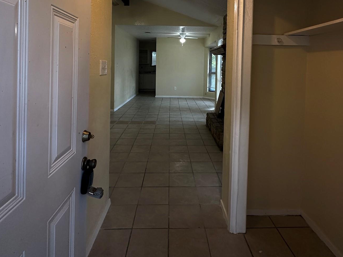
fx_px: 218
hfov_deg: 76.4
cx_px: 179
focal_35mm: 22
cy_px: 70
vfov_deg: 58.4
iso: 250
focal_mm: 2.22
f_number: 2.2
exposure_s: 1/120
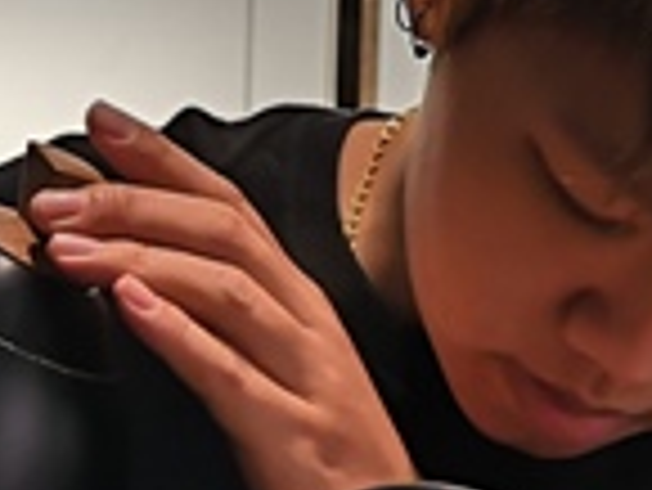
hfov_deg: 13.2
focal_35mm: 149
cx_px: 171
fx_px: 2809
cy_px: 575
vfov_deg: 9.8
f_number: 1.8
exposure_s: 1/90
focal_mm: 3.95
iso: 80
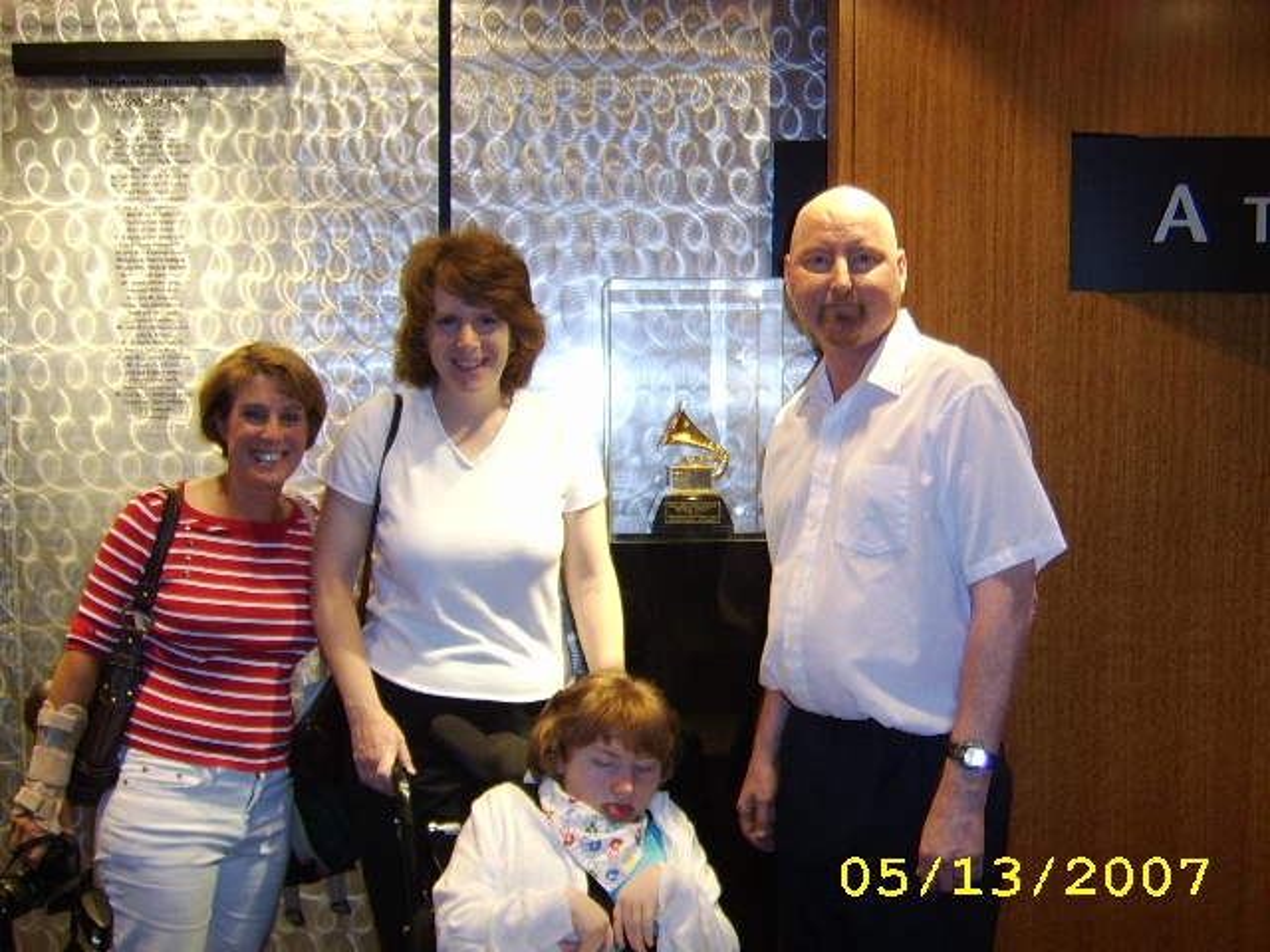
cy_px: 476
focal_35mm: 31
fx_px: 1137
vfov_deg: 45.4
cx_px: 635
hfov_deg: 58.4
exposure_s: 1/30
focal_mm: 8.13
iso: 200
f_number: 2.7
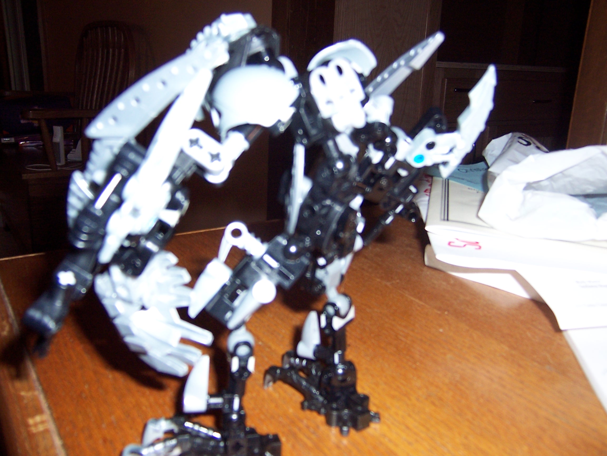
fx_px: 579
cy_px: 228
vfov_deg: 42.9
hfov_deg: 55.4
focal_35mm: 33
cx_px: 304
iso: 140
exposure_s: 1/60
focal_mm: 5.5
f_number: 2.8
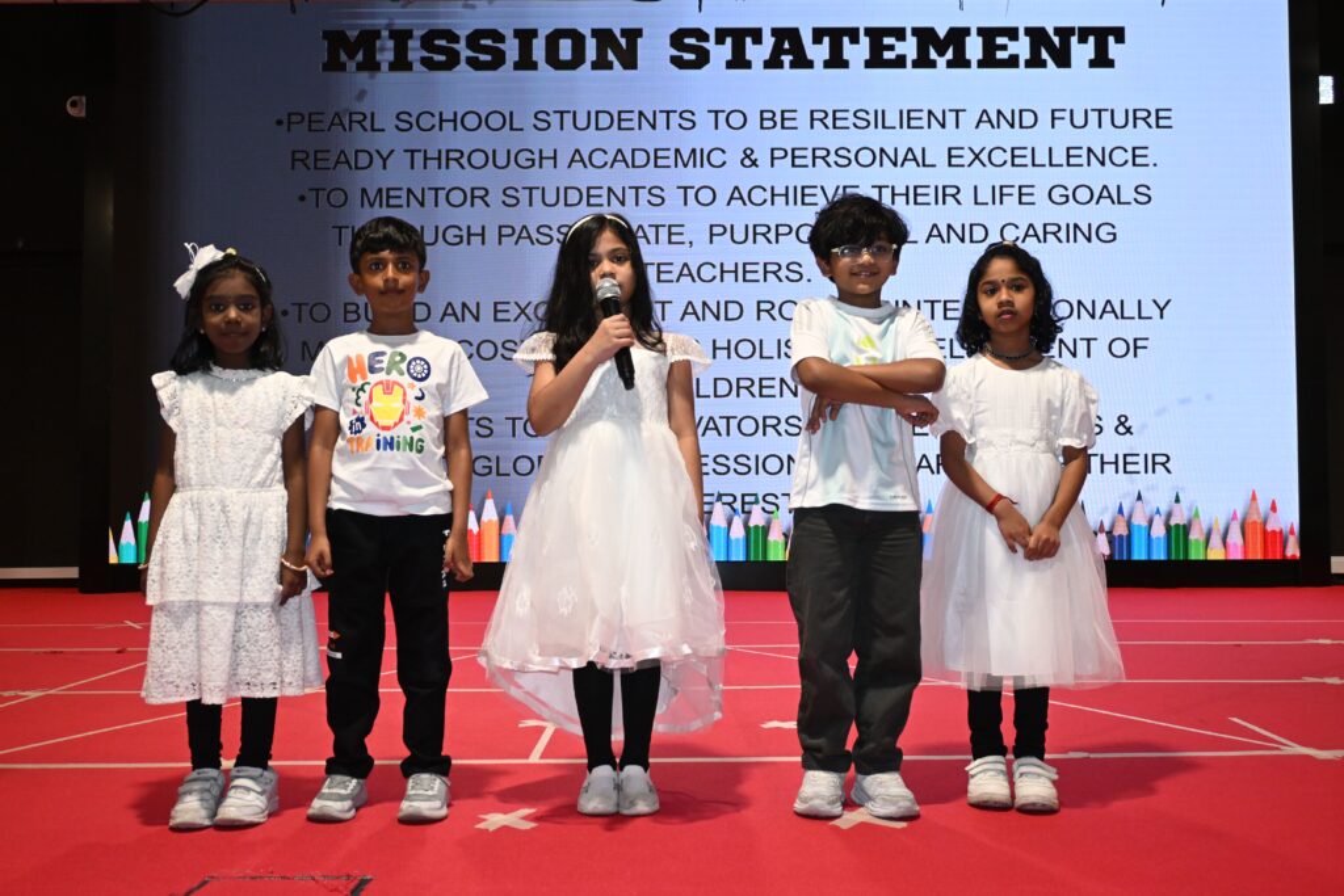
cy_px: 448
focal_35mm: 36
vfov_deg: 36.9
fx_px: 1344
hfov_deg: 53.1
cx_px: 672
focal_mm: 24
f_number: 4.2
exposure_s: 1/200
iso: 1800
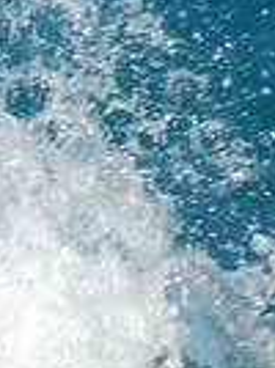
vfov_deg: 0.8
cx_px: -740
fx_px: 26821
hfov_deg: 0.6
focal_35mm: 2524
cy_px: -136
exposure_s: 1/640
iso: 200
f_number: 5.6
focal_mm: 300
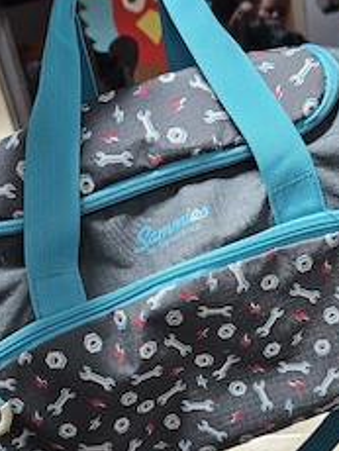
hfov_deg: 36.0
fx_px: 521
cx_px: 192
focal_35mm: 40
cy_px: 278
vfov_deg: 46.4
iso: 640
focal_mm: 5.4
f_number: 1.8
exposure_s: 1/33
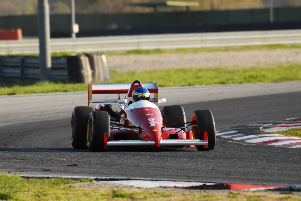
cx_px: 151
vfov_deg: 2.8
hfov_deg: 4.2
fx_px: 4147
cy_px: 100
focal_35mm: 496
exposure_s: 1/320
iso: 160
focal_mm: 330
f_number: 5.6
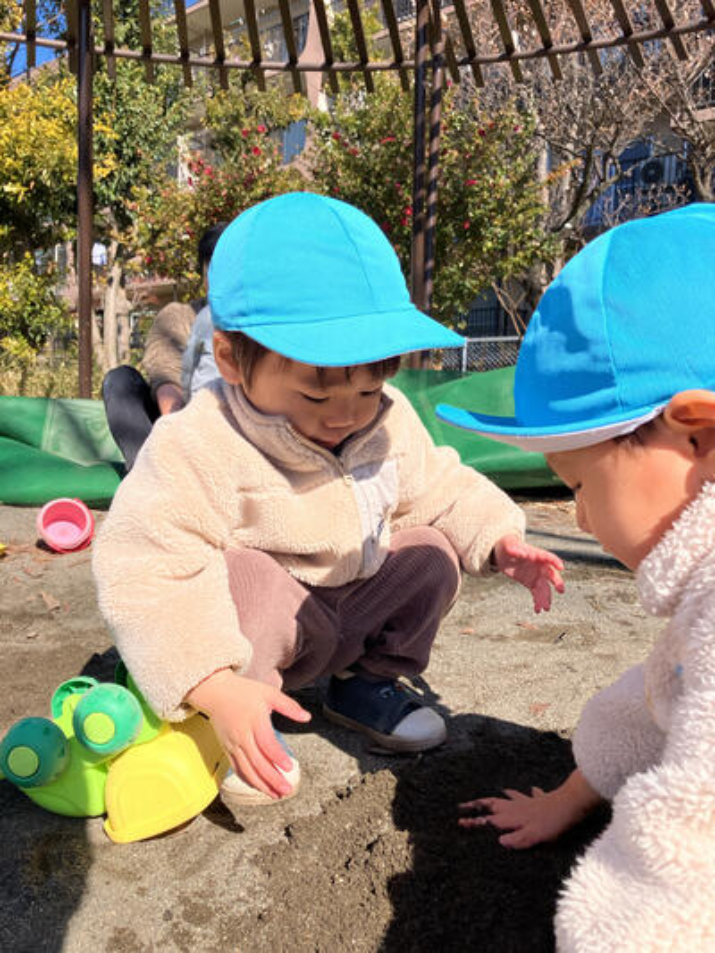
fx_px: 771
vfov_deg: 63.4
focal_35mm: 28
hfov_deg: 49.8
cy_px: 476
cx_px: 358
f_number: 1.8
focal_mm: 3.99
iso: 32
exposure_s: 1/2208
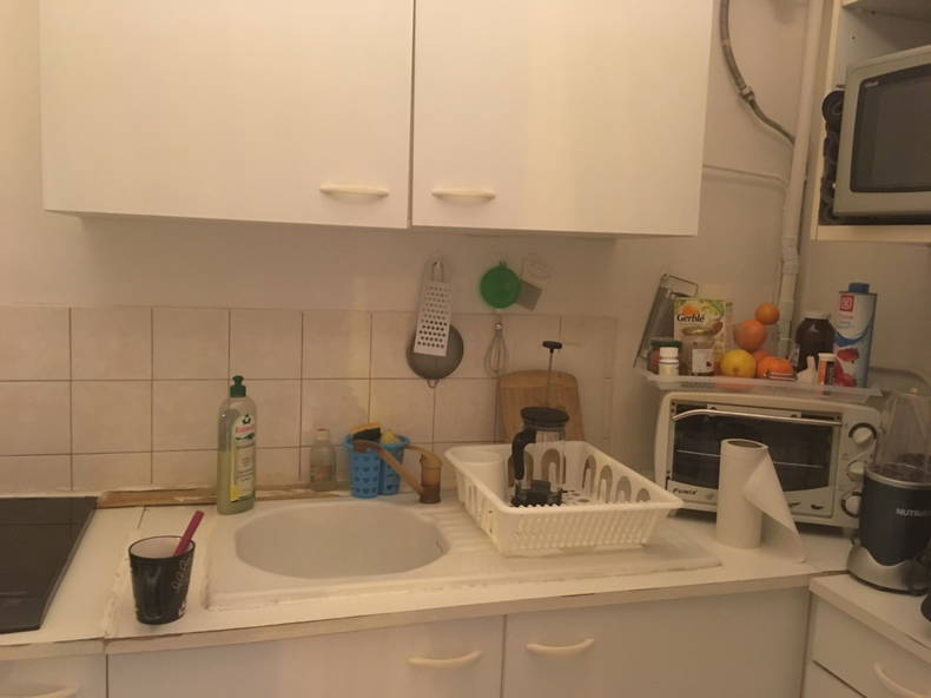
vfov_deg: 48.2
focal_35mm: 29
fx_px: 780
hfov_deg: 61.7
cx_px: 466
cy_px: 349
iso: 400
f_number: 2.2
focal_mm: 4.15
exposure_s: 1/17
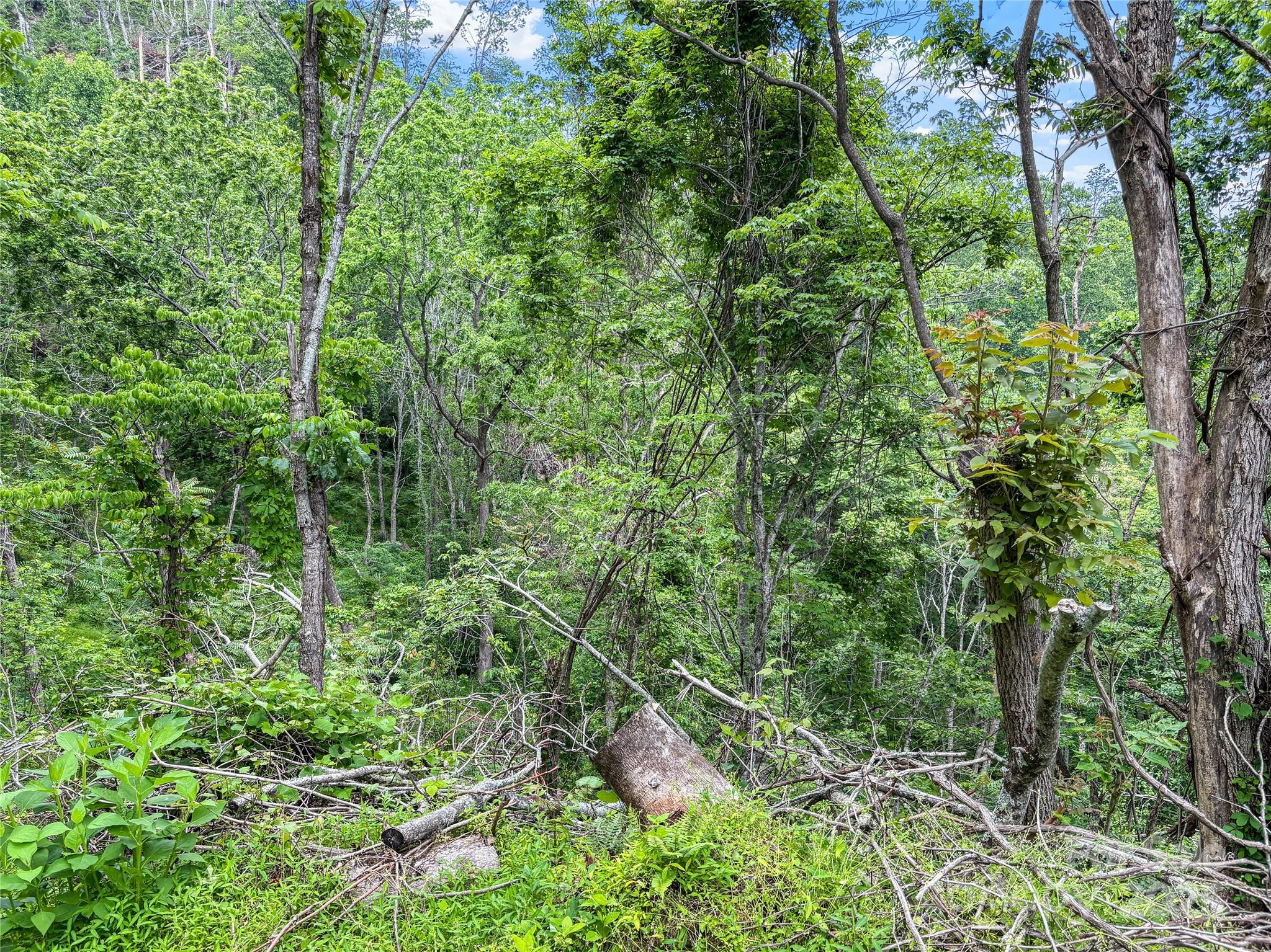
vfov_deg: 53.0
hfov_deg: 67.3
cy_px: 476
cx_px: 636
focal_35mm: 26
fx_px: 954
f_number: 1.6
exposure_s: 1/460
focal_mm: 5.96
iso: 64
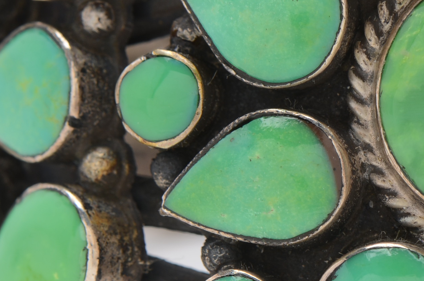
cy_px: 13
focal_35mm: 249
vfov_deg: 5.5
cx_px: 254
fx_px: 2926
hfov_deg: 8.3
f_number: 14
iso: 200
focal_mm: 85
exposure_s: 1/125
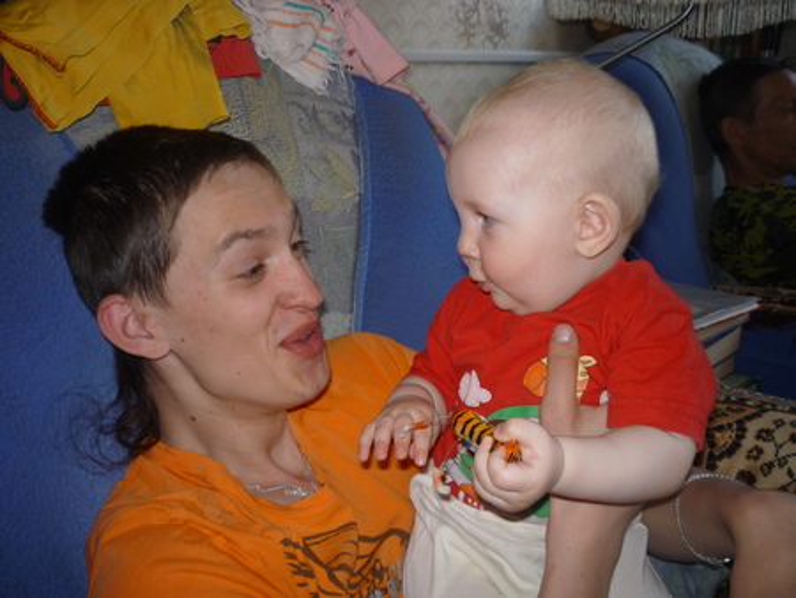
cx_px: 398
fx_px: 736
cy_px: 299
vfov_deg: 44.2
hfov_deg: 56.8
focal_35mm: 32
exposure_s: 1/30
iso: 100
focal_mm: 5.2
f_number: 3.3
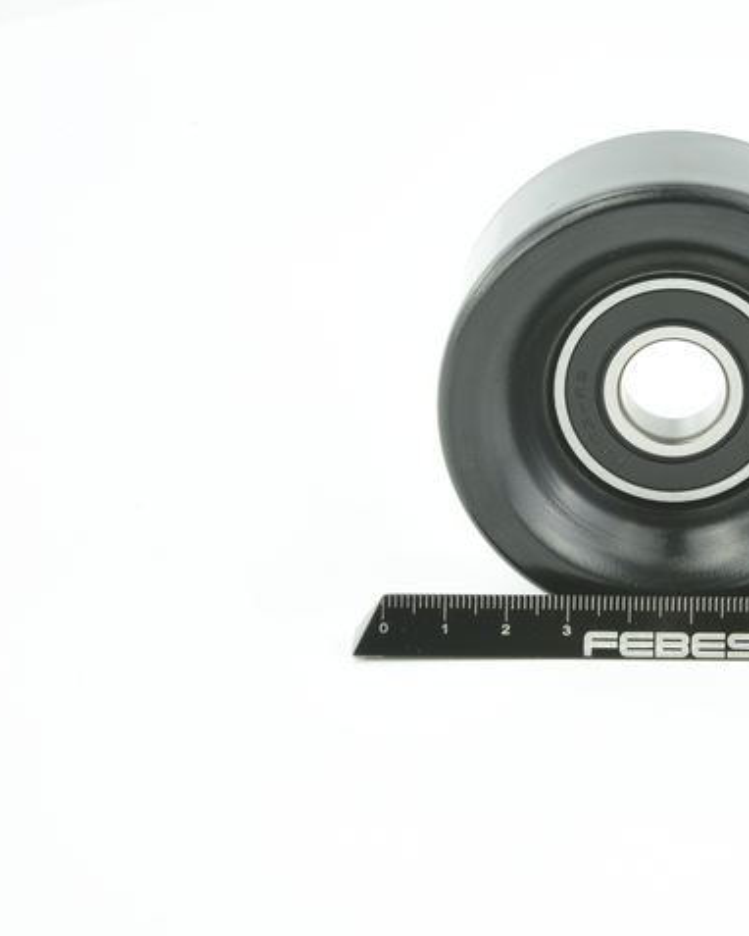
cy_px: 467
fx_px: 2354
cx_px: 684
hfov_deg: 17.8
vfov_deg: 22.5
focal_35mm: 85
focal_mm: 60
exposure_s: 1/2
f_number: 29
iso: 64
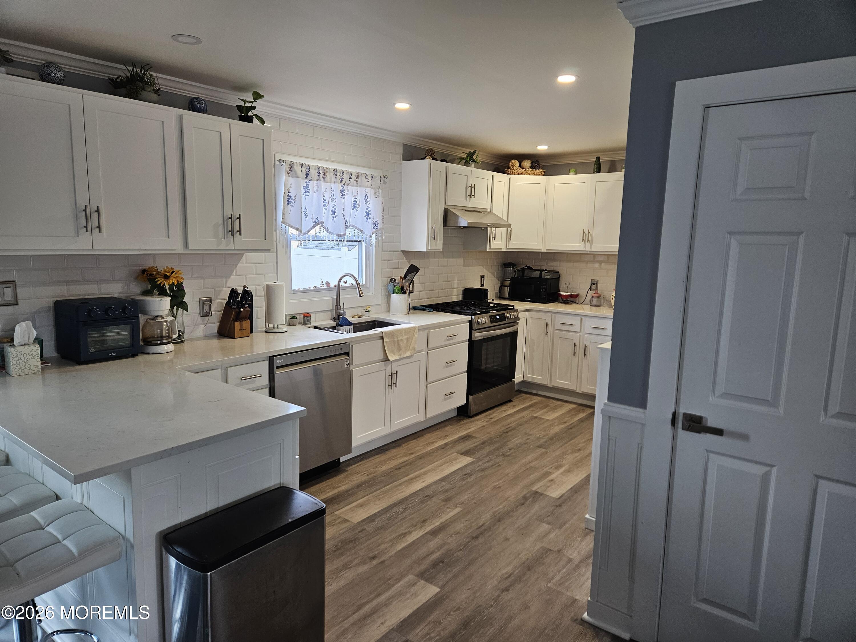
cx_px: 428
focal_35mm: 23
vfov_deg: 58.9
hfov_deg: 73.9
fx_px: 569
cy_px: 321
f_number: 1.8
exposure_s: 1/120
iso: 200
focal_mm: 5.4
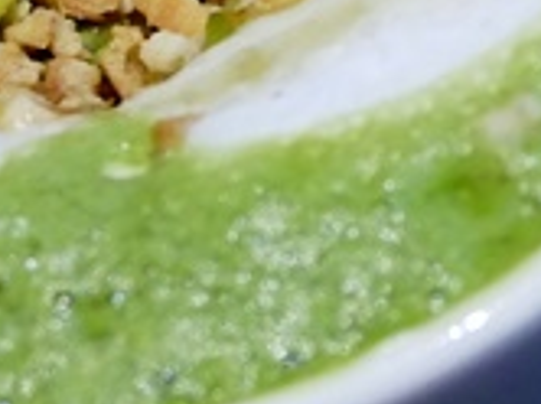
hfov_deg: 7.3
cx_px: -42
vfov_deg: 5.5
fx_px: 4198
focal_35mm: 269
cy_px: -72
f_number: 5.2
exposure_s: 1/60
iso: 1250
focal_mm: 28
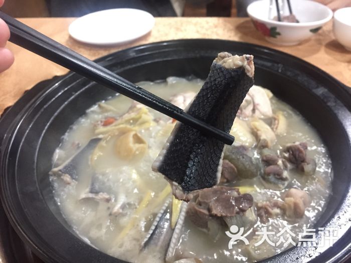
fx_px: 294
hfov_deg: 61.7
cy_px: 132
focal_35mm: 29
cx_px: 176
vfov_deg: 48.2
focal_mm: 4.15
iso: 250
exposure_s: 1/17
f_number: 2.2
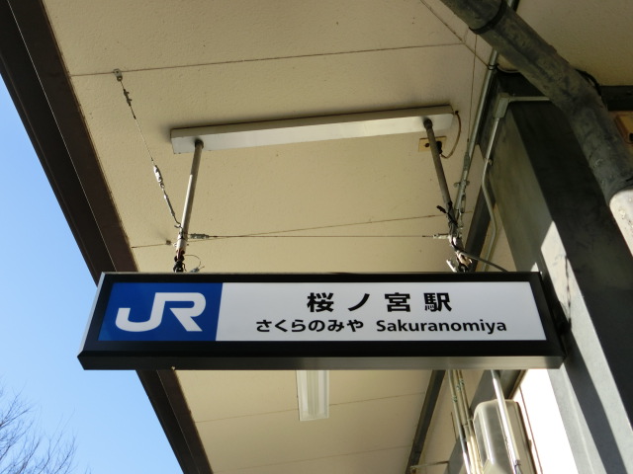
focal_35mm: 34
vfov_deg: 41.8
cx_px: 316
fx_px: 622
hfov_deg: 54.0
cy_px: 237
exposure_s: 1/400
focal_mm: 6
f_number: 3.9
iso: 80
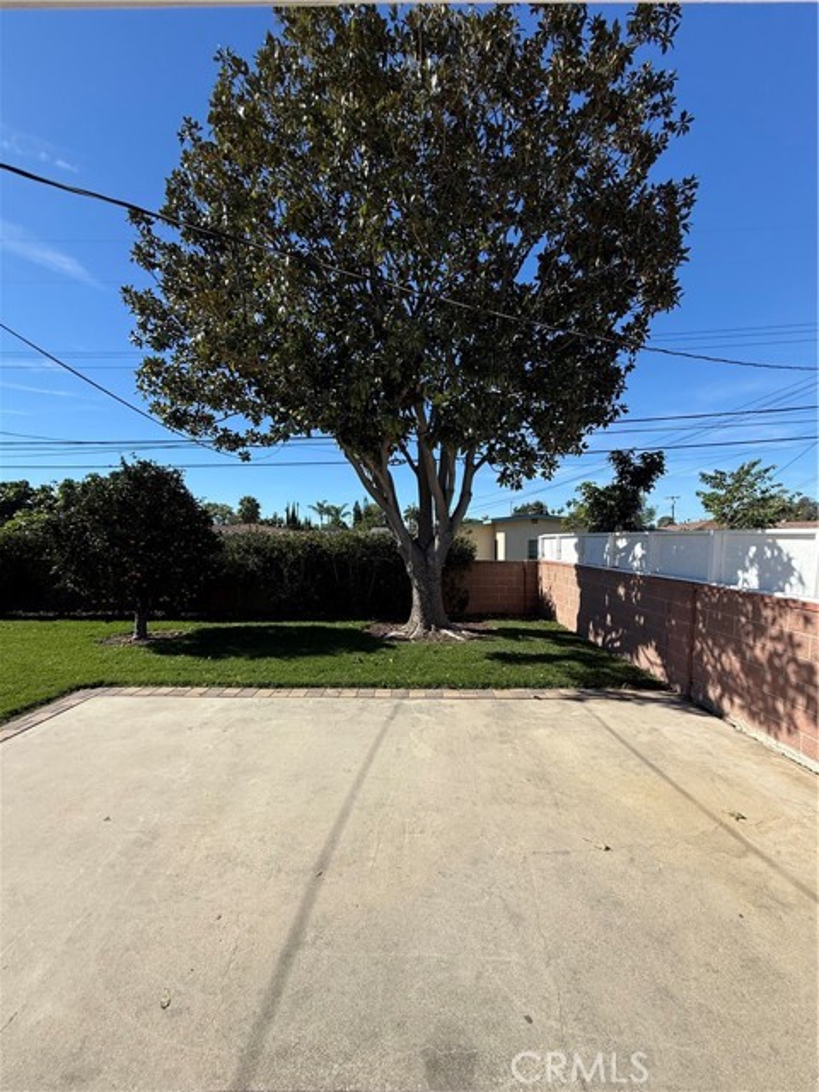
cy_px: 546
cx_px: 410
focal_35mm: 14
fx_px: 442
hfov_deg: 85.7
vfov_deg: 102.1
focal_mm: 2.22
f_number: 2.2
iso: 50
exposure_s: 1/1399
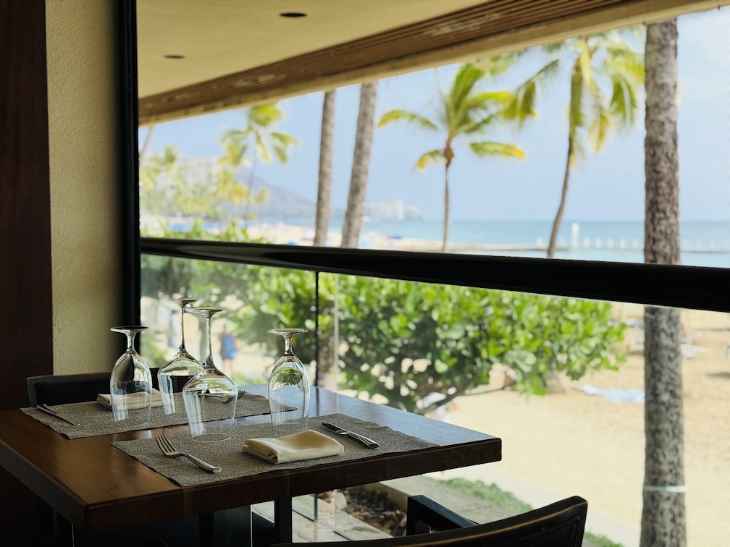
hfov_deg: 39.7
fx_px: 1012
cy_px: 274
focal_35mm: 48
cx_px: 365
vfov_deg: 30.3
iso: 80
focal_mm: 6.76
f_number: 1.78
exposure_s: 1/1754
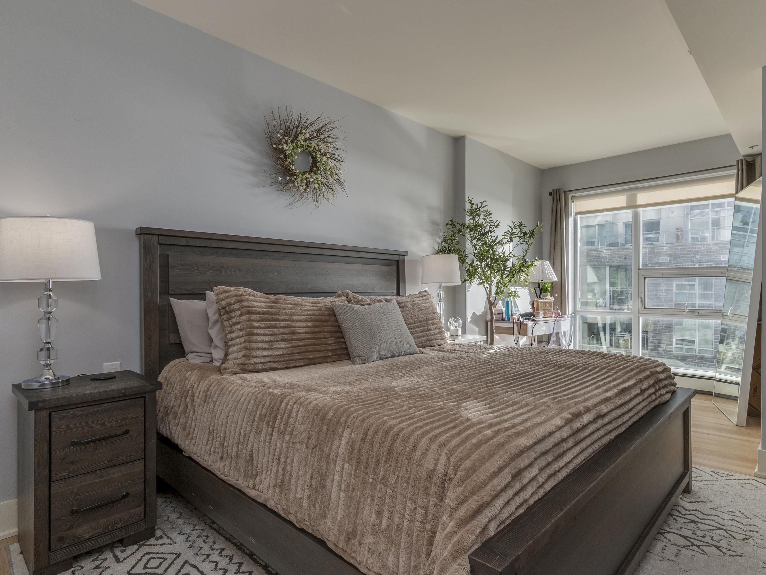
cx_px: 394
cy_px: 292
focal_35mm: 20
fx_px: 443
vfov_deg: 66.0
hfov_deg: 81.7
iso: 500
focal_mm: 12
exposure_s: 1/100
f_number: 8
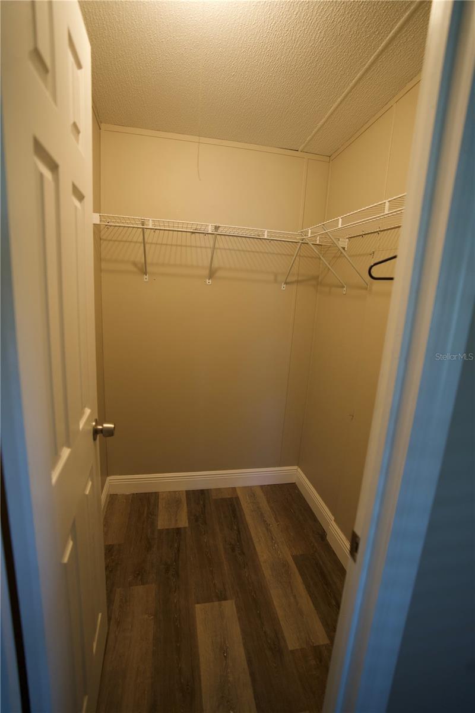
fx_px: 317
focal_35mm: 16
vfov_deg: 96.7
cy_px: 356
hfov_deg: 73.7
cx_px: 238
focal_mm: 16
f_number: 2.8
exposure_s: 1/160
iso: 2000
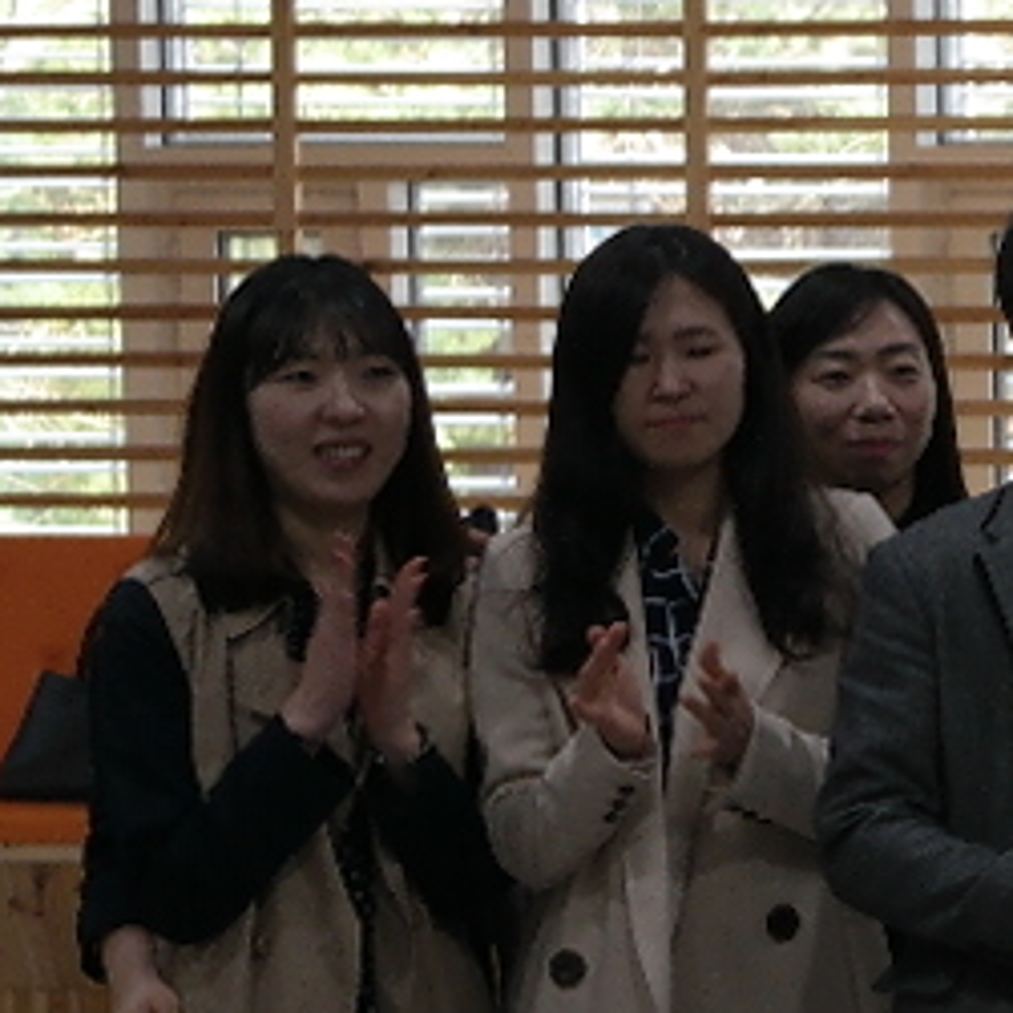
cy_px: 876
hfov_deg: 7.7
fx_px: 6986
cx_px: 2430
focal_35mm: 211
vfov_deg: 8.3
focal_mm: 24
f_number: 3.5
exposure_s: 1/50
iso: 200
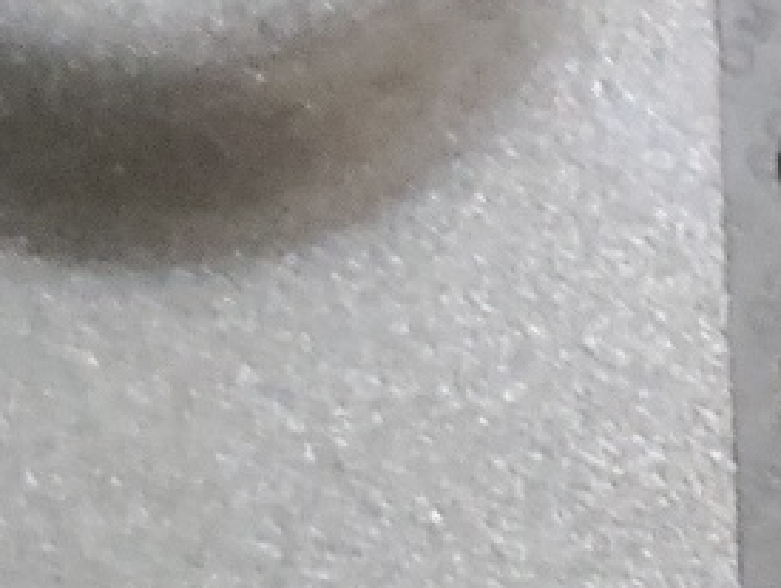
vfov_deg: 9.4
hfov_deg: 11.7
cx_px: 1562
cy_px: 1060
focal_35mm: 151
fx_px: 3411
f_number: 1.5
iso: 313
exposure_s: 1/17
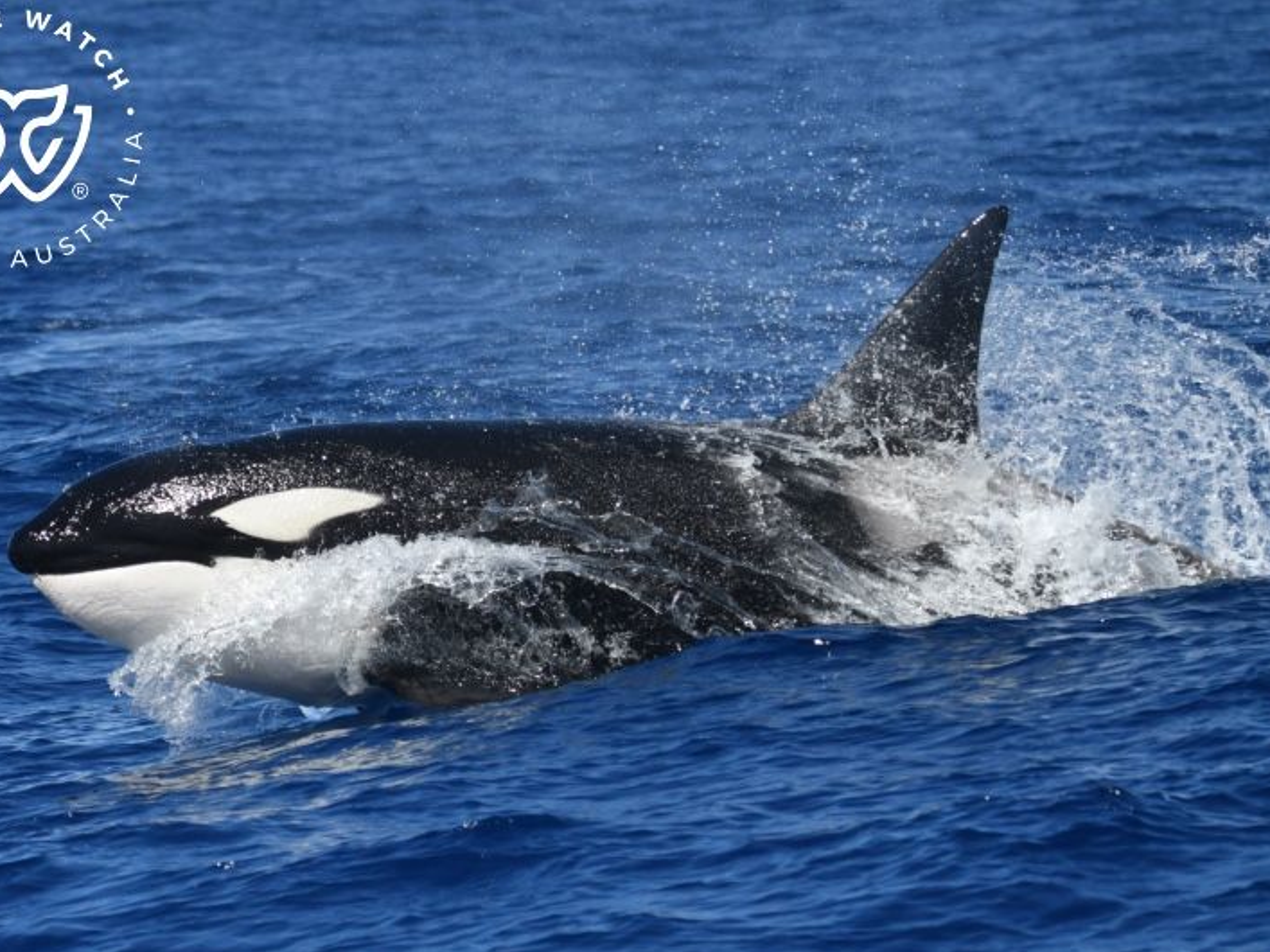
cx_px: 596
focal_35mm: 283
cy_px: 477
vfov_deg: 5.3
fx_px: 10381
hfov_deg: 7.0
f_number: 5.6
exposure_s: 1/8000
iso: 800
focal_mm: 260
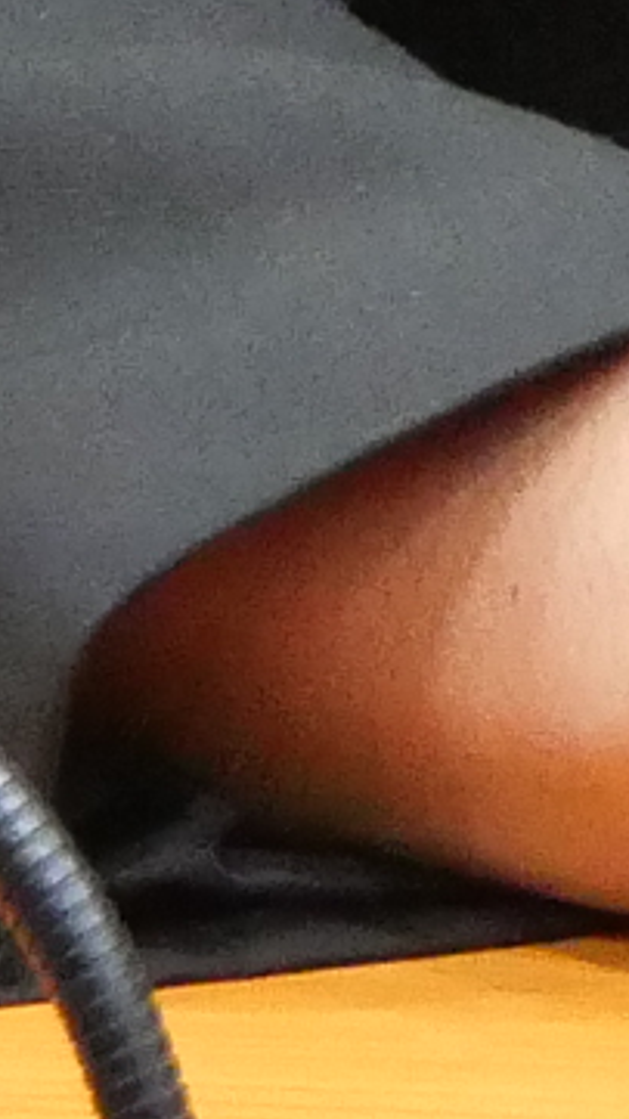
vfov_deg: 2.0
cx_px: 1968
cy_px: -2176
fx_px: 32297
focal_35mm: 1089
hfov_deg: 1.1
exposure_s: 1/30
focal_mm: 49
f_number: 5.6
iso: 3200
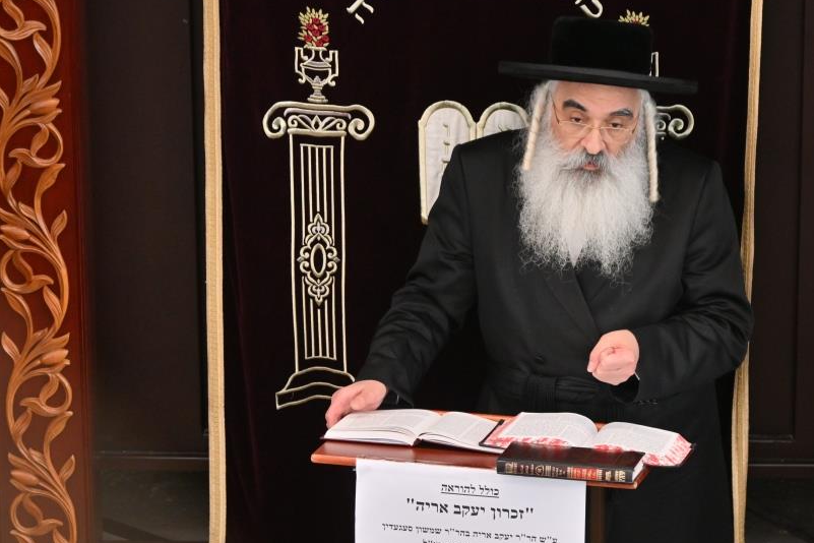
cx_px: 487
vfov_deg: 6.0
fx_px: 5200
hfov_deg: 8.9
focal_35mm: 230
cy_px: 300
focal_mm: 120
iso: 640
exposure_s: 1/400
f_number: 4
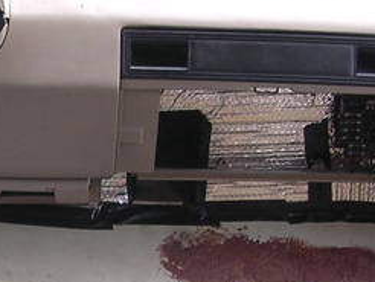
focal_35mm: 125
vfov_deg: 11.8
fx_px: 1355
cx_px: -76
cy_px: 244
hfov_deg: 15.2
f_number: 2.8
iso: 100
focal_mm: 5.8
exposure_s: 1/110
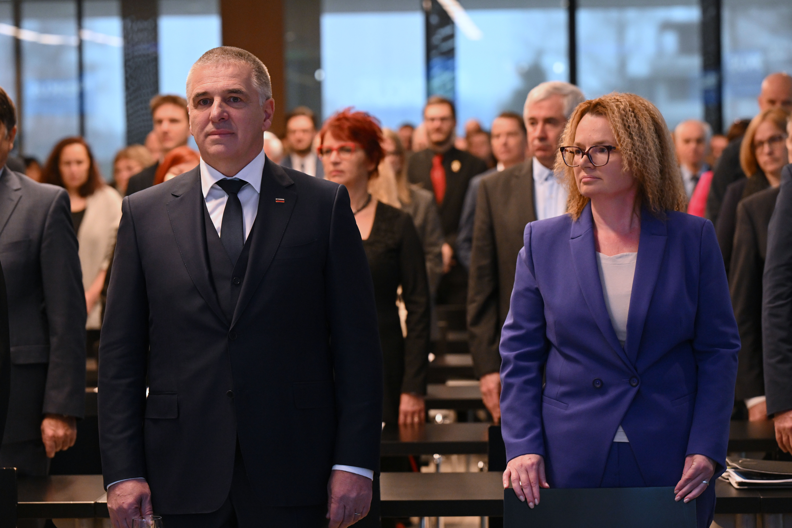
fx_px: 2750
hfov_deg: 16.4
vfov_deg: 11.0
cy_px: 264
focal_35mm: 125
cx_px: 396
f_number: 5
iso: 2500
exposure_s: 1/125
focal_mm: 125
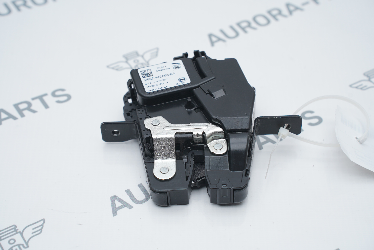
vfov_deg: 18.2
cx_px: 187
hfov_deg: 27.0
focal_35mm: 75
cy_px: 125
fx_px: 779
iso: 500
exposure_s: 1/160
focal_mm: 75
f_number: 6.3
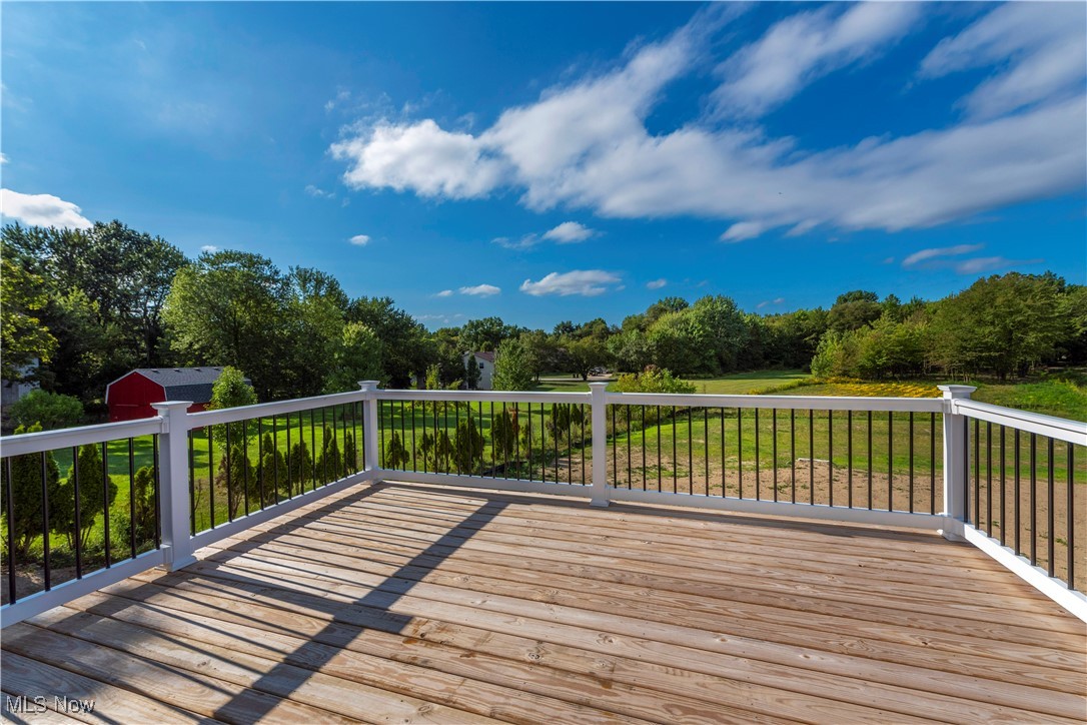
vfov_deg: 81.2
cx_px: 544
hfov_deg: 104.3
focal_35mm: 14
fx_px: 423
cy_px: 362
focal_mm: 14
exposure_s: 1/2000
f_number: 9
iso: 200
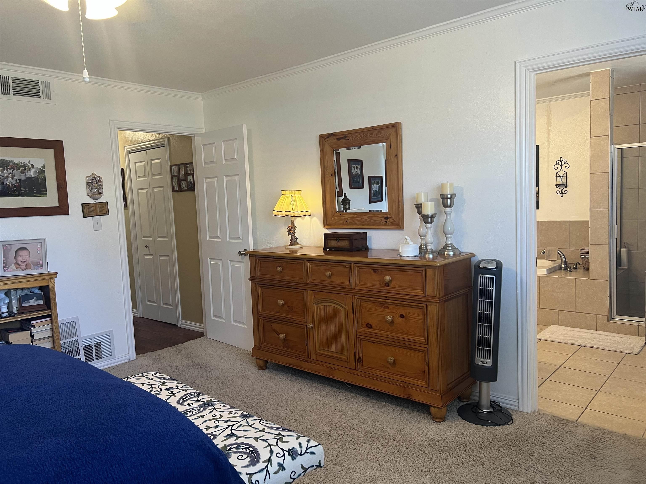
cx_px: 323
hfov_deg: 67.3
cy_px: 242
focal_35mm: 26
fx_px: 485
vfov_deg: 53.1
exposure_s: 1/60
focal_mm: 5.7
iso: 100
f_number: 1.5
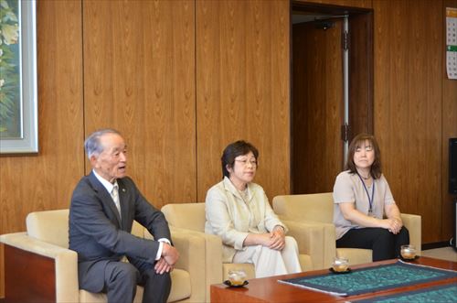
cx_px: 228
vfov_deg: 22.5
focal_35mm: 60
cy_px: 152
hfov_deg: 33.5
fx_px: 760
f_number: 22
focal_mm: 40
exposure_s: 1/250
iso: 1400
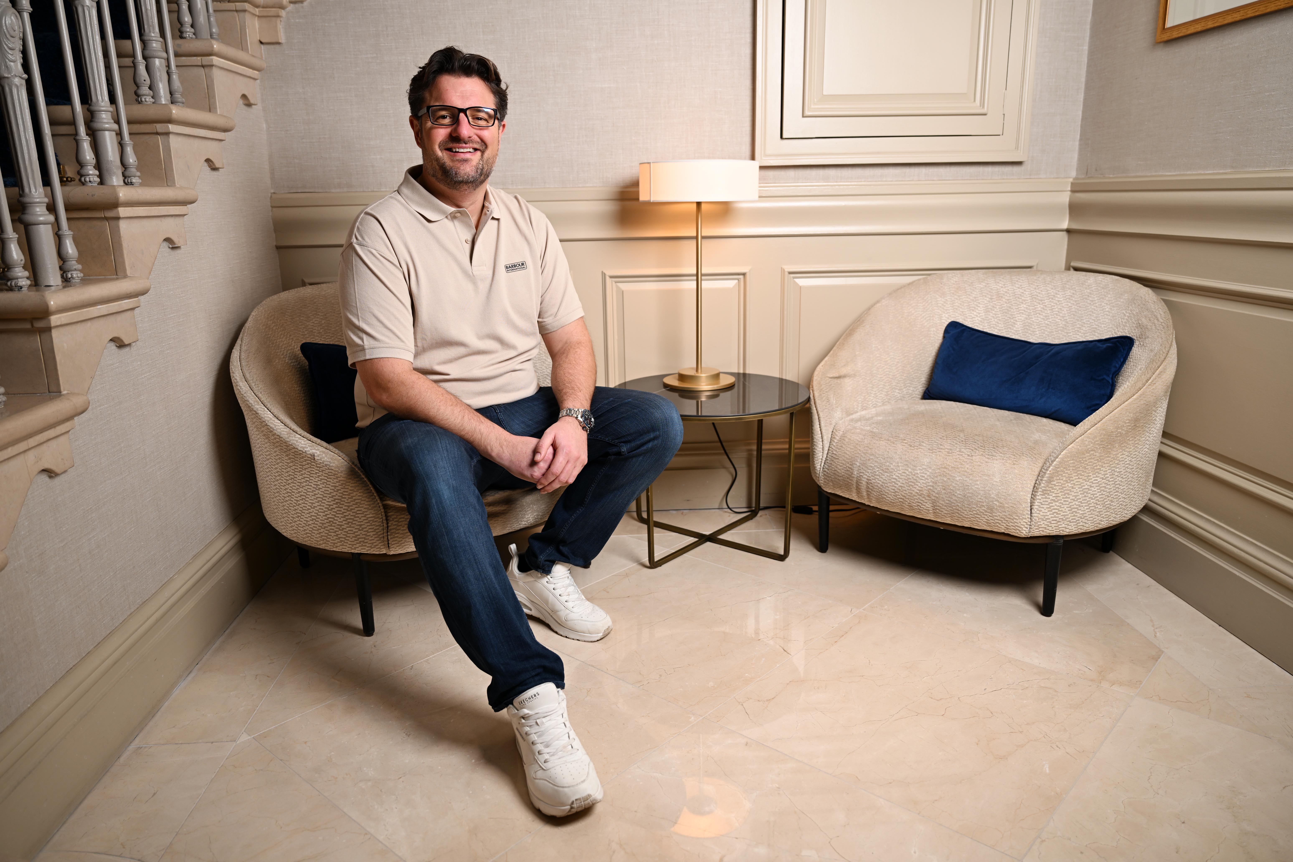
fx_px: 934
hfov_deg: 69.4
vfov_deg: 49.6
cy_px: 431
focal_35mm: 26
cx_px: 646
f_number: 3.2
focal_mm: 26
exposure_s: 1/50
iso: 64
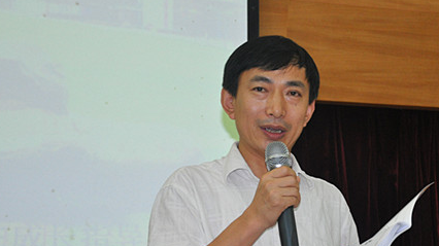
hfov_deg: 22.9
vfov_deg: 12.9
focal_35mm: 93
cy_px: 201
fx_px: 1082
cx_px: 277
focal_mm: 42
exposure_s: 1/60
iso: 800
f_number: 4.8
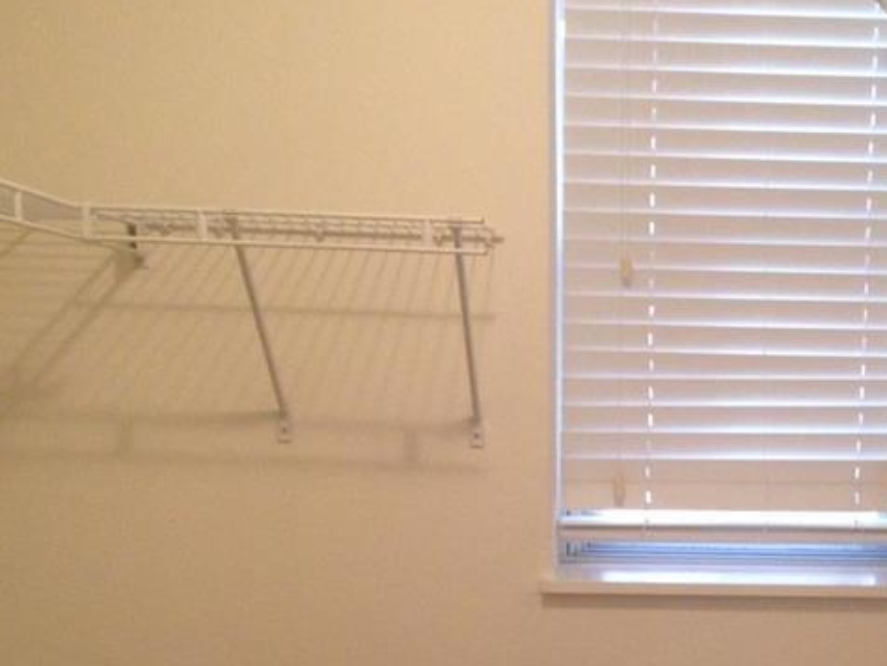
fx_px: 1819
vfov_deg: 20.1
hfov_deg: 26.8
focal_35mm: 71
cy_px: 670
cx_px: 730
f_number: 2.4
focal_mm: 4.12
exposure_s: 1/20
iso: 160
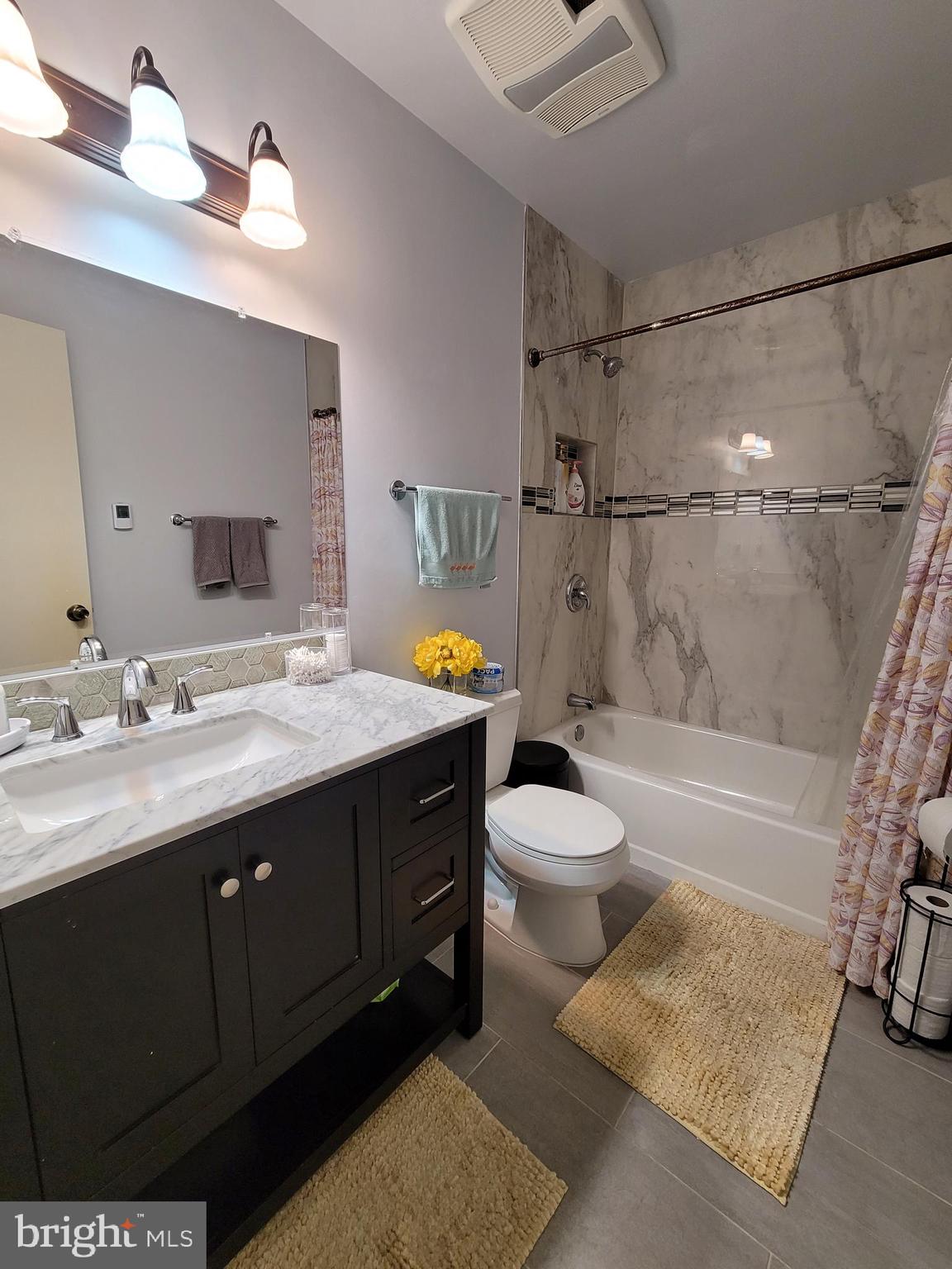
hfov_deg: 89.9
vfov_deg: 106.2
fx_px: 477
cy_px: 634
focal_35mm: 13
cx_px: 476
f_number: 2.2
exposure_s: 1/60
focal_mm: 2.2
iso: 160
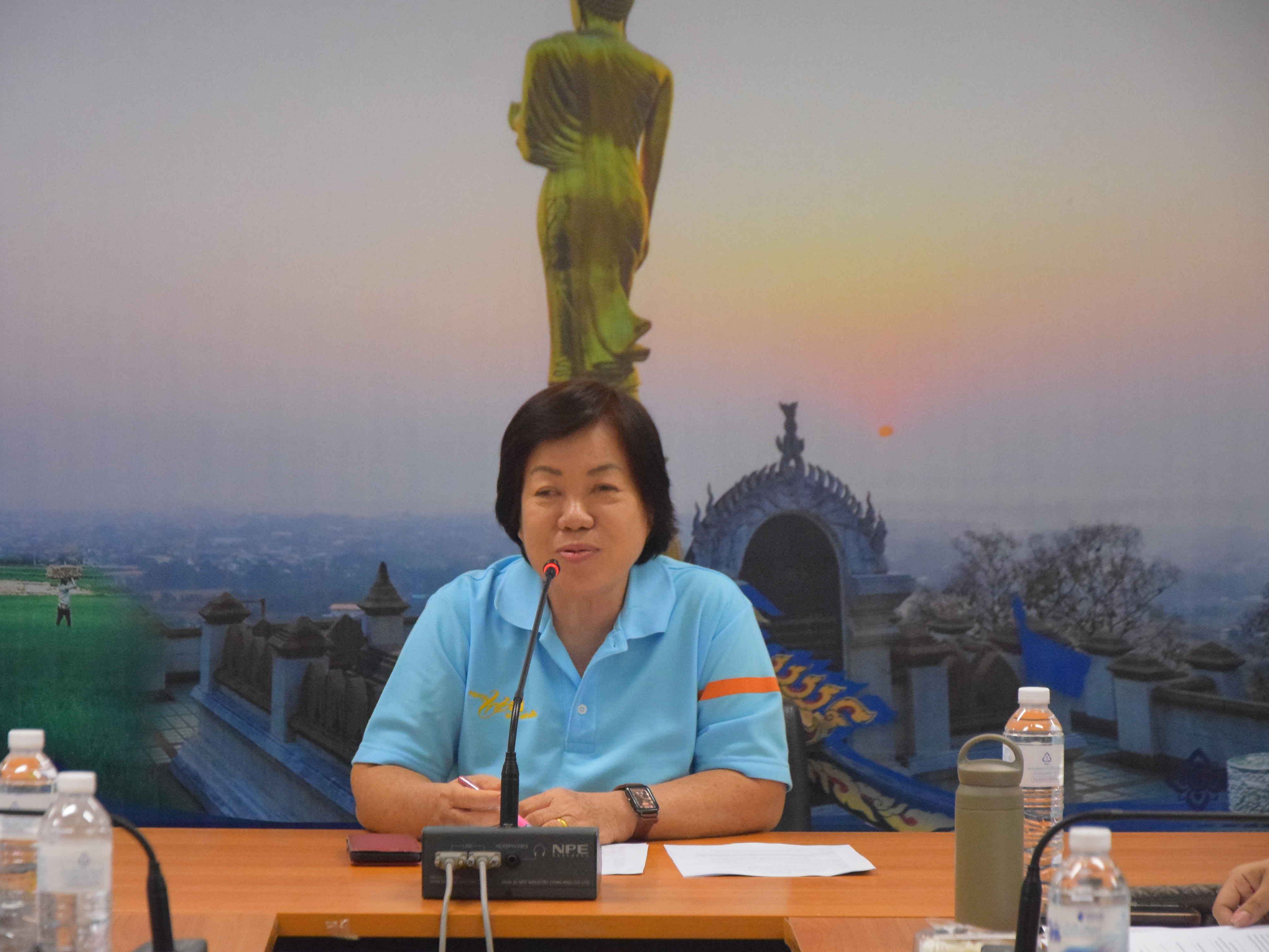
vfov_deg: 9.9
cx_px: 582
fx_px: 5499
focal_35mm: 150
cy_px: 478
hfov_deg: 13.2
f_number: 5.6
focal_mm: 92
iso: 5000
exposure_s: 1/250
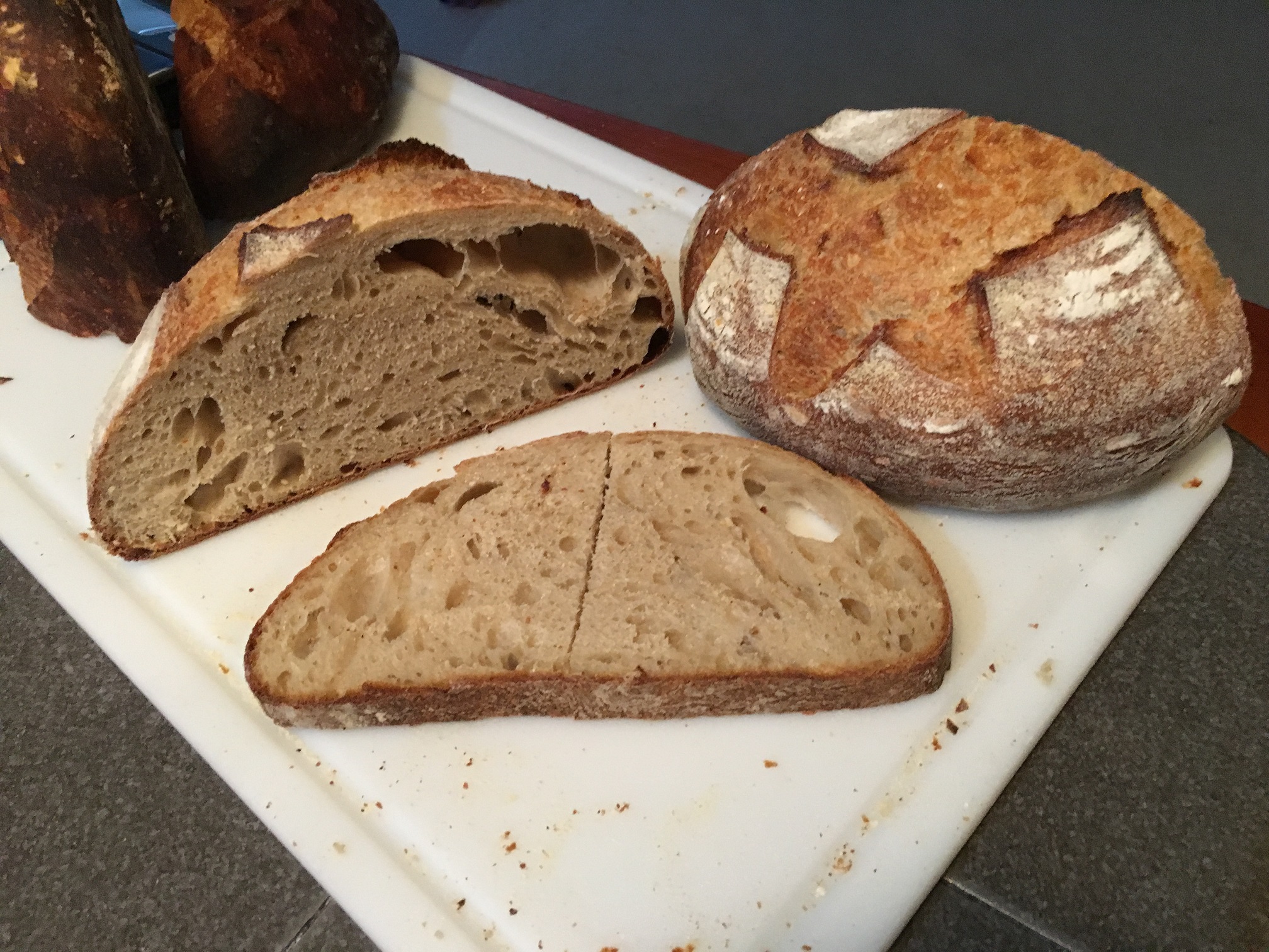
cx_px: 634
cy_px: 476
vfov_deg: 48.2
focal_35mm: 29
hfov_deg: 61.7
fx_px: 1063
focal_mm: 4.15
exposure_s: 1/30
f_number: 2.2
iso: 200
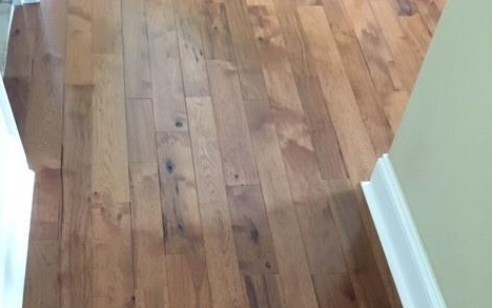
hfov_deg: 47.2
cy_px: 321
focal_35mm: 42
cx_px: 242
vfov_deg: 28.4
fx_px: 563
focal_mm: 4.15
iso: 250
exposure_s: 1/15
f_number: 2.2
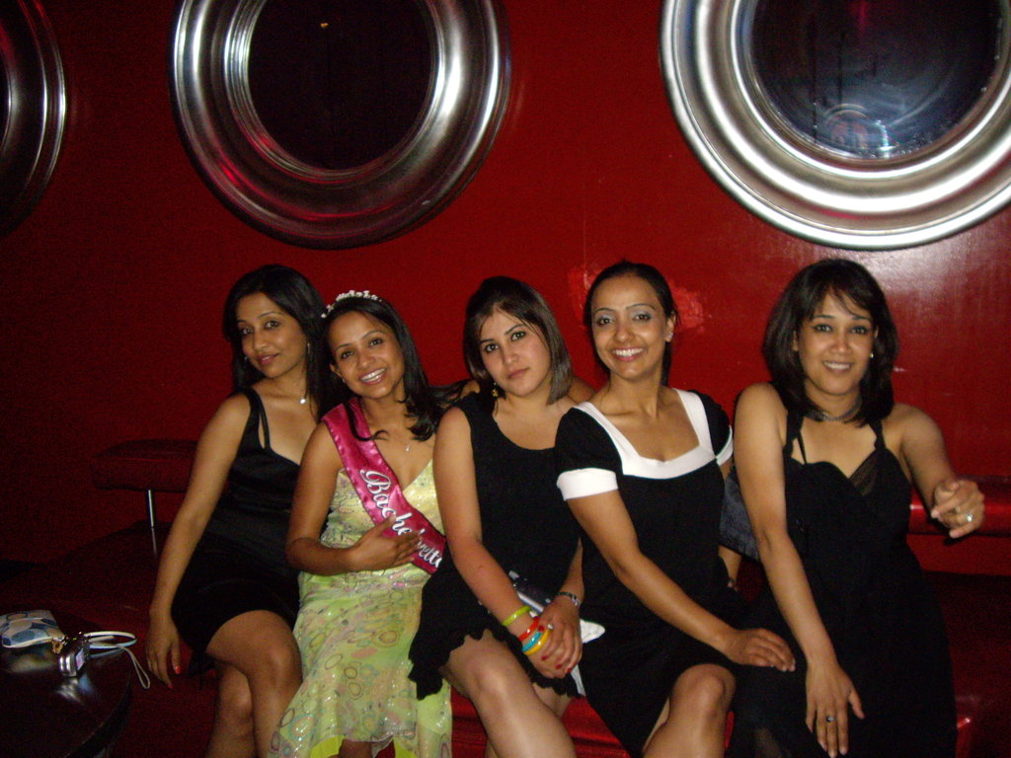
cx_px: 506
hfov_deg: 49.0
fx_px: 1110
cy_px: 379
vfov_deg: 37.7
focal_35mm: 38
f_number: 2.7
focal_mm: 6.2
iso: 400
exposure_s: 1/40
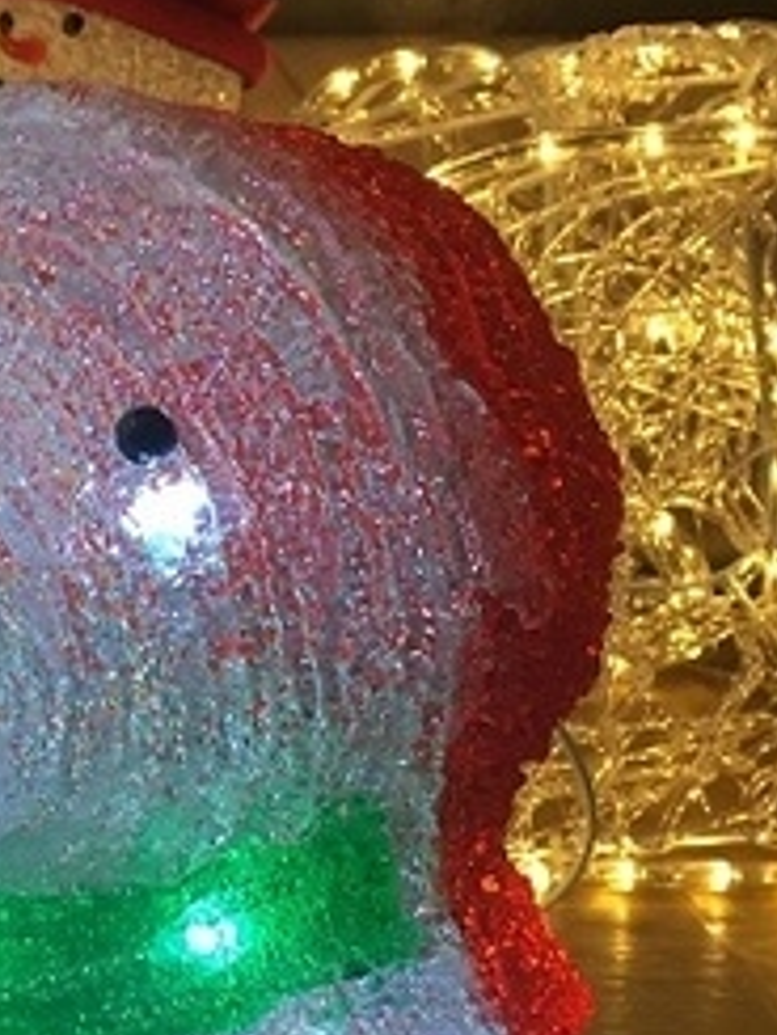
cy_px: 731
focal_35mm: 71
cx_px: 38
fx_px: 2123
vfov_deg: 27.1
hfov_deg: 20.2
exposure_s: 1/33
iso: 64
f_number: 2.2
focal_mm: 4.15
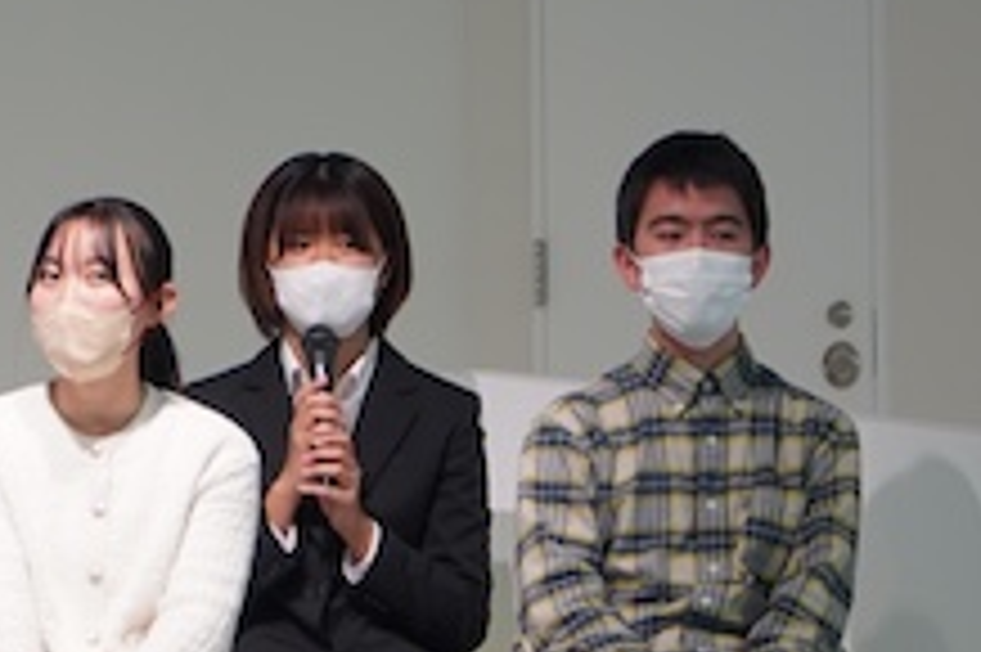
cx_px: 166
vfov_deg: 4.5
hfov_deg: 6.8
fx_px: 8250
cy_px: 537
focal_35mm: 303
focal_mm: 88
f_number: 4
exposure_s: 1/160
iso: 640
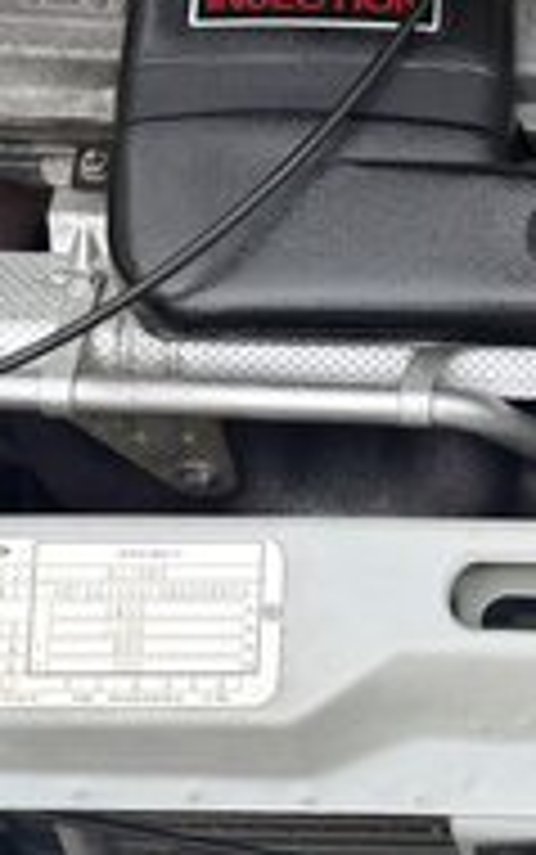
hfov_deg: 11.8
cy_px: 310
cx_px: 757
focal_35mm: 107
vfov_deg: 19.4
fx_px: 2497
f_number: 1.78
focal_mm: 6.76
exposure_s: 1/1493
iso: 80
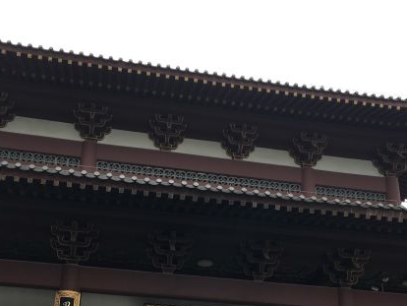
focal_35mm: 49
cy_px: 246
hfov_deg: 38.9
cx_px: 205
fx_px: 576
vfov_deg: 29.0
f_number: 2.2
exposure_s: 1/108
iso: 25
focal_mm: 4.15
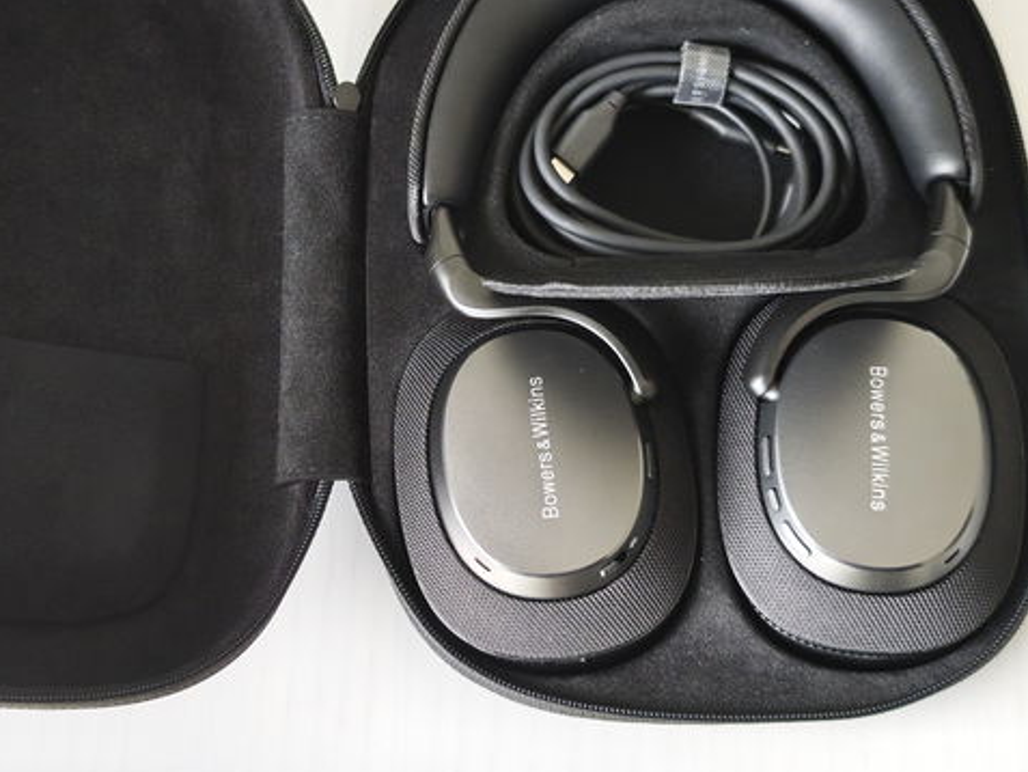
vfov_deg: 22.2
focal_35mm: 66
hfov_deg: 29.2
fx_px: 1961
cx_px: 335
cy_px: 253
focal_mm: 8.72
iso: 80
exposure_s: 1/67.8
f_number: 1.63
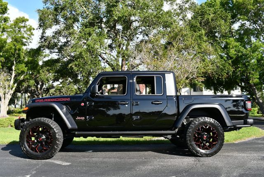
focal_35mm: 36
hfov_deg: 53.1
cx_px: 132
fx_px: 264
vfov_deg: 36.9
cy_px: 88
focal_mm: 18
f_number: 8
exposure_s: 1/250
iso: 180
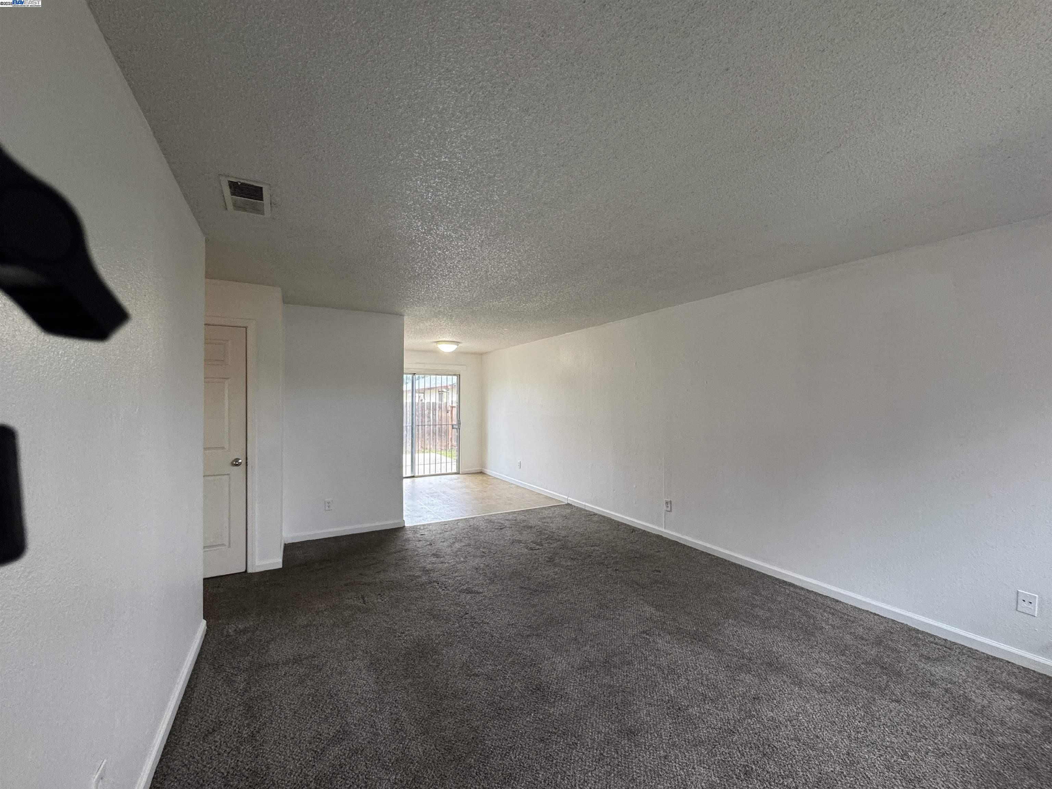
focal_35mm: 14
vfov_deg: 85.7
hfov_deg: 102.1
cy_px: 394
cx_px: 526
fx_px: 425
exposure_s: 1/60
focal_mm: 2.22
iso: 200
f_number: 2.2
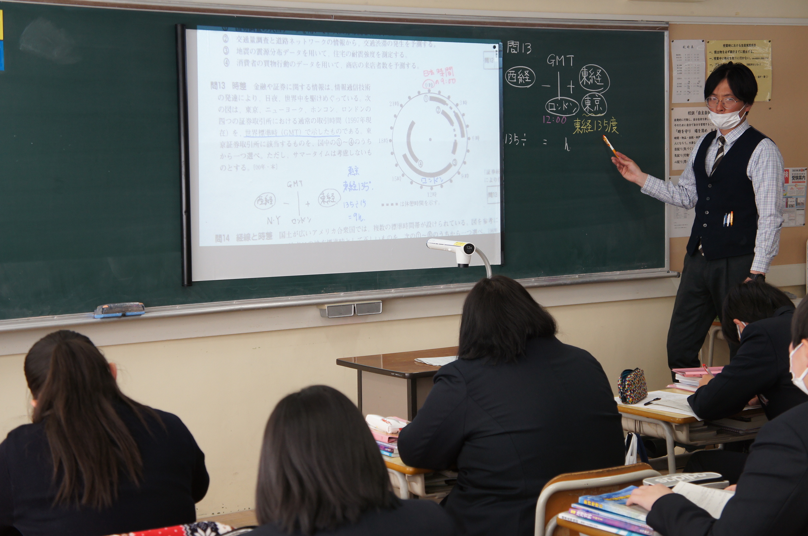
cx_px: 404
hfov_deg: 29.9
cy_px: 268
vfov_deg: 20.1
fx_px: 1513
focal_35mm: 68
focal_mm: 45
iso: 500
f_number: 5
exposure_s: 1/160
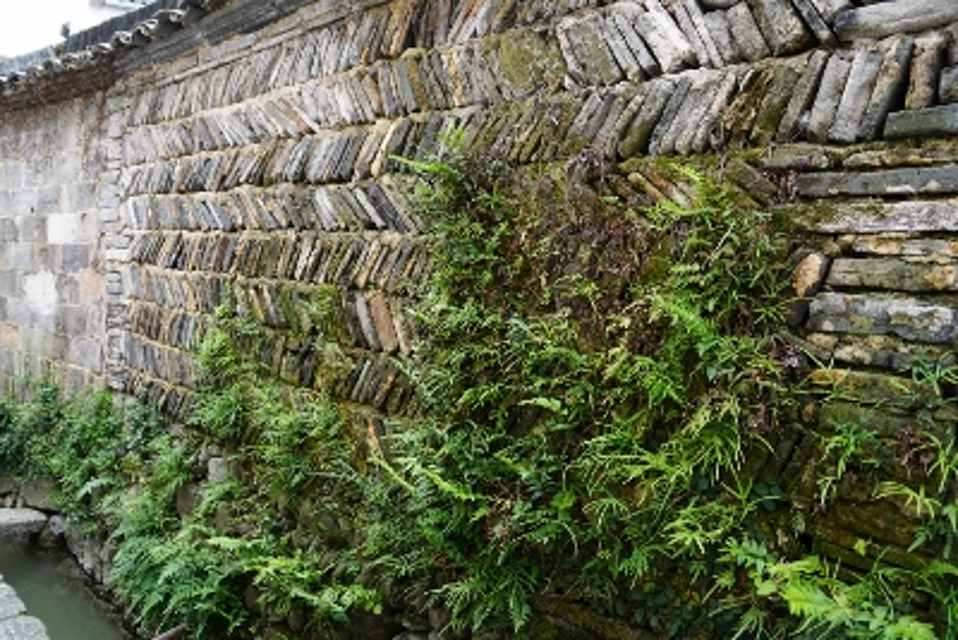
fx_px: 719
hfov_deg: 67.4
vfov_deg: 48.0
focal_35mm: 27
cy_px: 320
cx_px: 479
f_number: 4.5
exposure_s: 1/60
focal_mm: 18
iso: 100
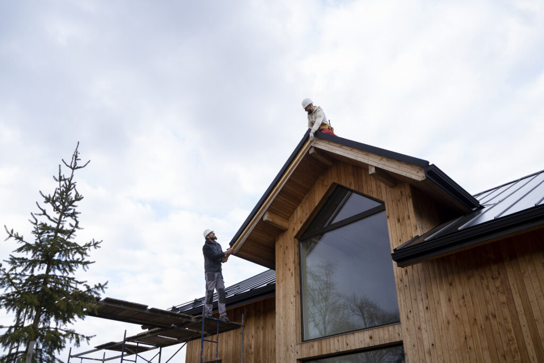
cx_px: 272
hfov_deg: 60.3
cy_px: 182
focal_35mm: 31
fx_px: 468
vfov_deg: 42.3
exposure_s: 1/250
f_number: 3.5
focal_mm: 31
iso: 200
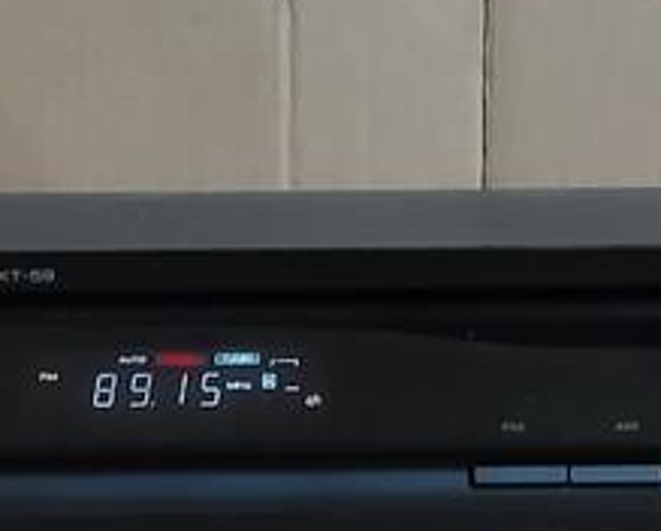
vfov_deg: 10.5
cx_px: 308
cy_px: 341
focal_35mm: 148
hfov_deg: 13.0
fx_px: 2900
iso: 320
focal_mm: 3.98
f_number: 1.8
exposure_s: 1/40
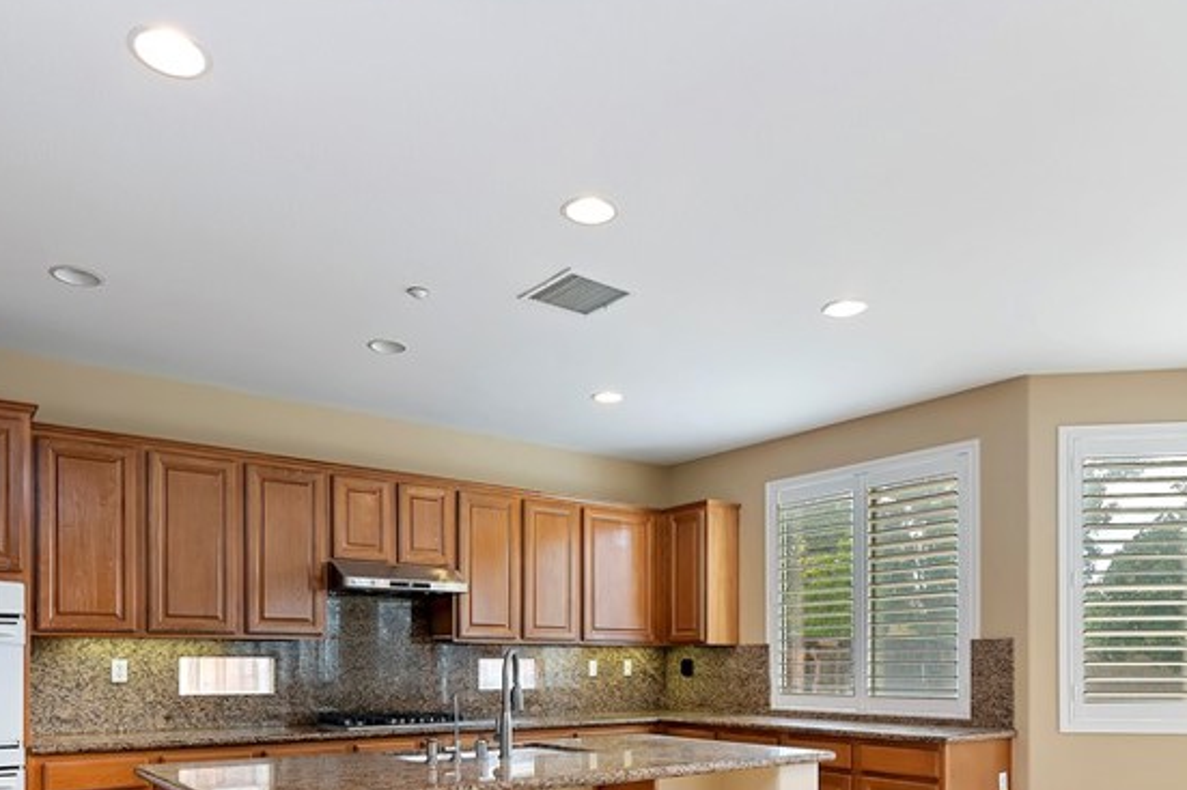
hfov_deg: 69.4
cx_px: 592
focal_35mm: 26
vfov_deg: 46.1
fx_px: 857
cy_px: 668
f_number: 10
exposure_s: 1/10
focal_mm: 14
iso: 500
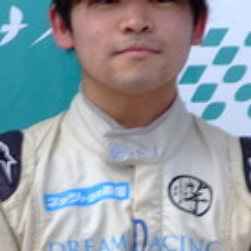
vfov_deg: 1.9
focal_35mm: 908
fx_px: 7449
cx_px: 130
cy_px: 154
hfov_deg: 1.9
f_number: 16
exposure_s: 1/30
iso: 100
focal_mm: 135
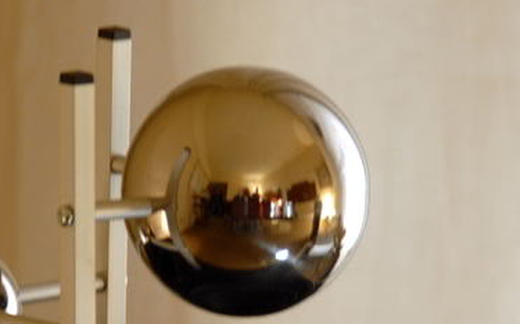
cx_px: 169
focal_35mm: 392
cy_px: 309
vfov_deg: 3.3
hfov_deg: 5.4
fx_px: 5553
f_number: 5.3
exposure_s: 1/2.5
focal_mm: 120
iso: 320
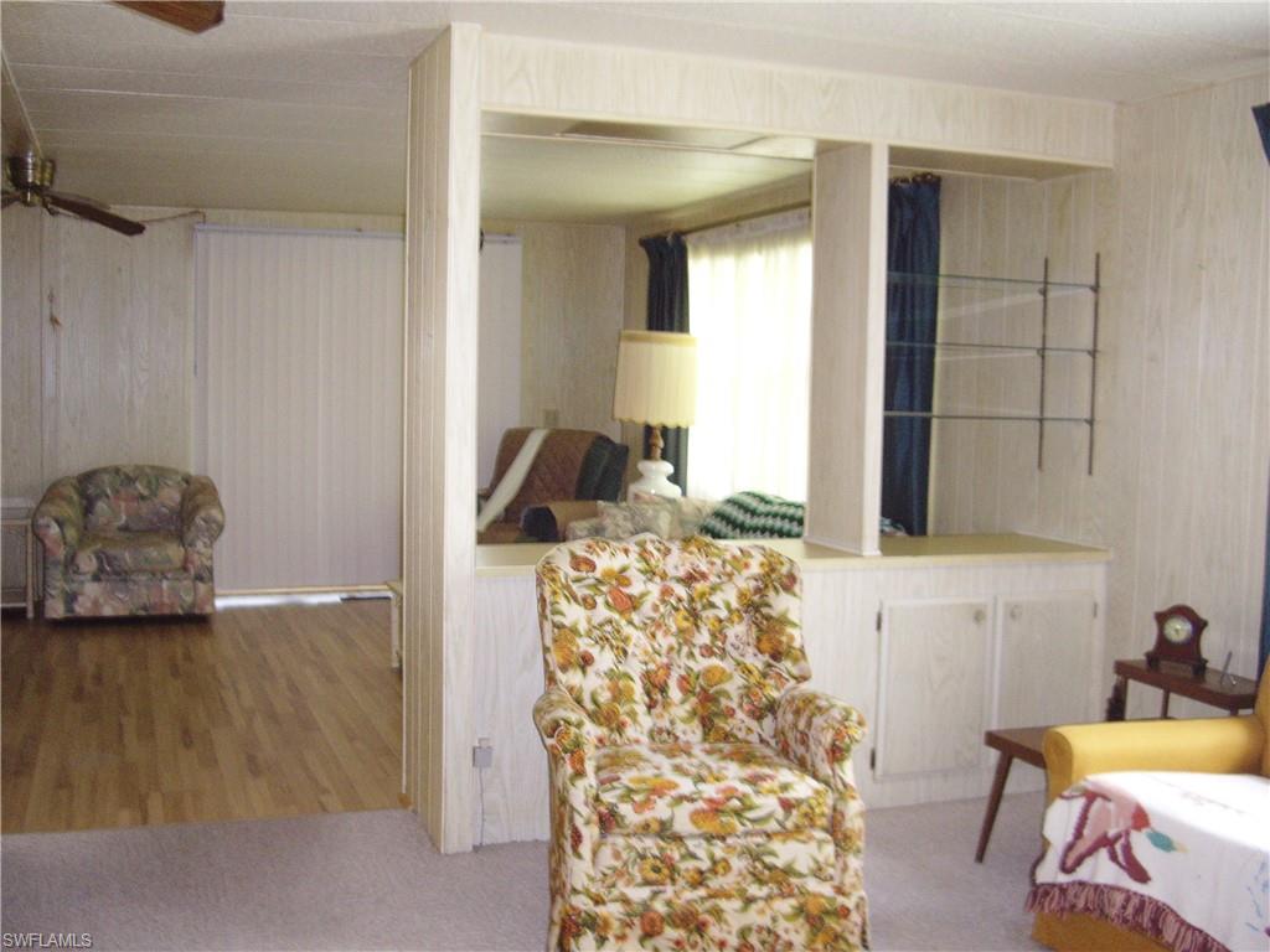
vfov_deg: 37.7
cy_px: 476
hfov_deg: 49.0
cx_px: 635
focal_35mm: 38
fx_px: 1394
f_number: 2.8
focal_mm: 7.9
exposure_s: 1/40
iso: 200
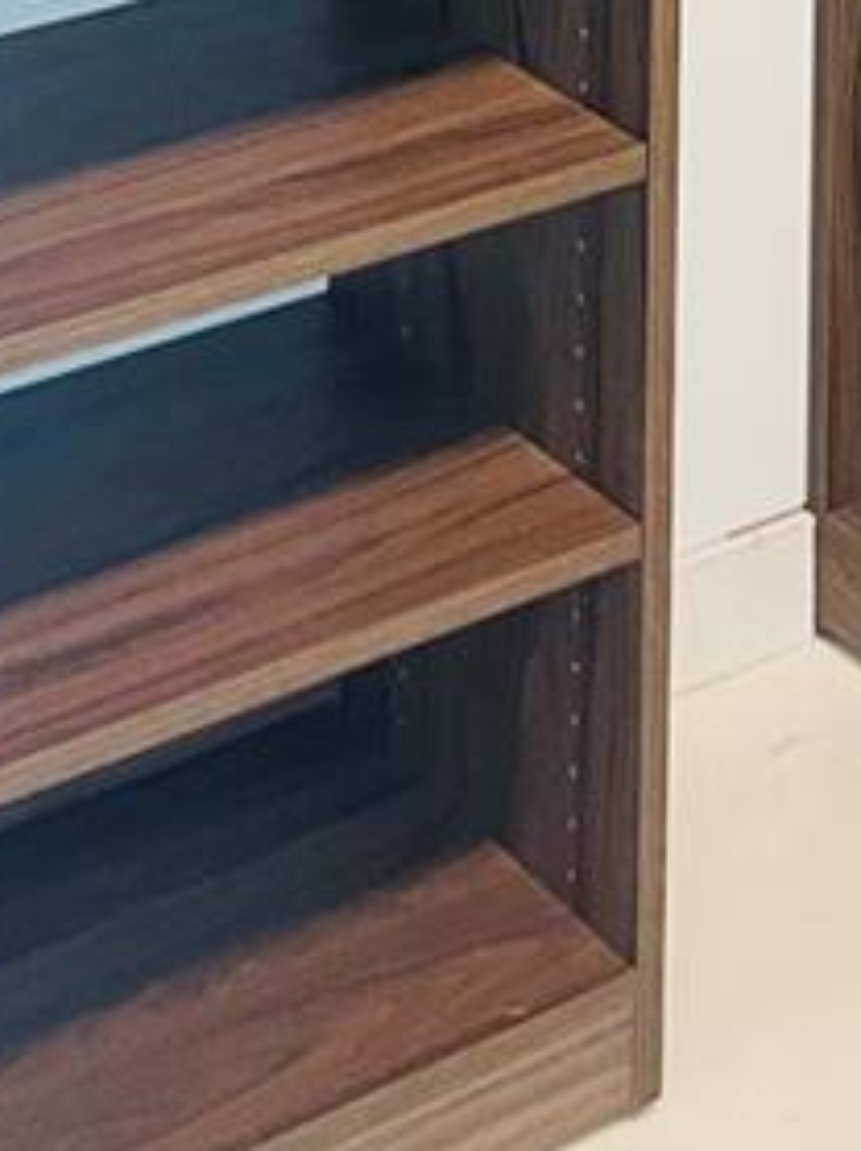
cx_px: 873
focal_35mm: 108
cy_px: -1064
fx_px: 3587
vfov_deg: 15.2
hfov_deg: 13.5
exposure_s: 1/60
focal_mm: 5.1
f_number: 1.6
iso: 200
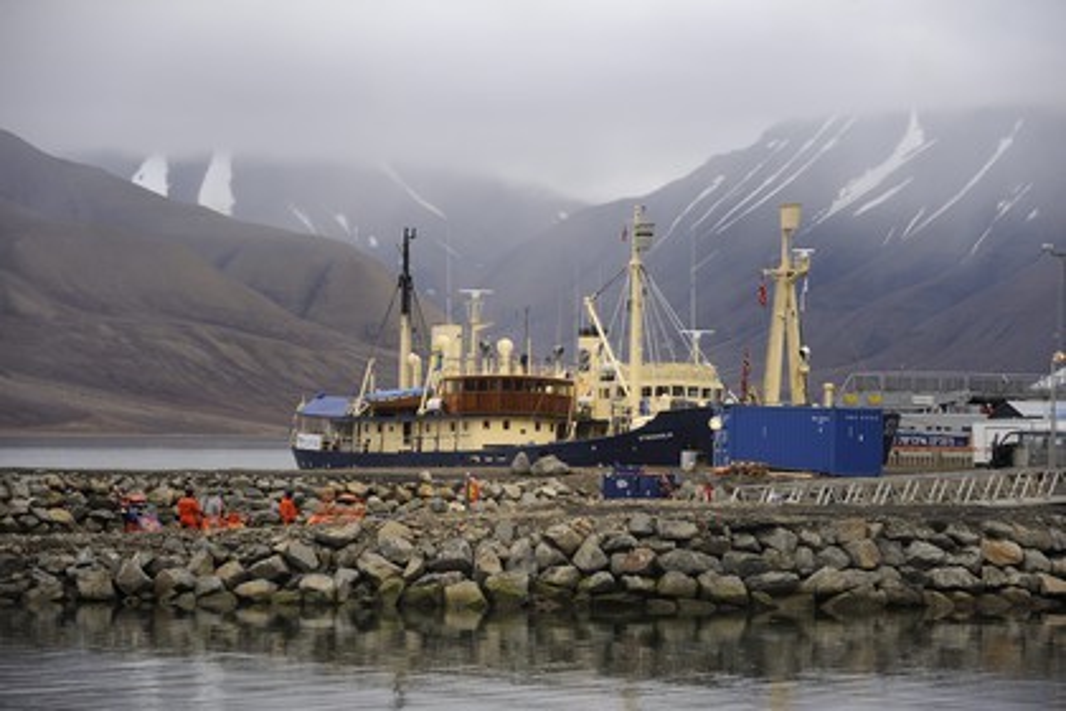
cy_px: 356
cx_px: 533
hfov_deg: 17.1
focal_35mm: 120
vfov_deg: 11.4
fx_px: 3553
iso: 400
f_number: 5
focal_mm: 120
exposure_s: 1/320
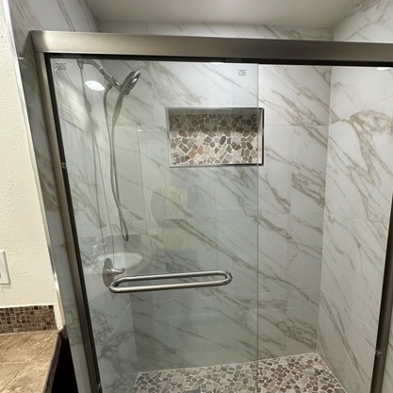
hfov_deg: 77.3
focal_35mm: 19
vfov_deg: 76.5
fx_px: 244
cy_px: 242
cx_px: 223
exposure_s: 1/120
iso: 200
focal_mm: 2.22
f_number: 2.2
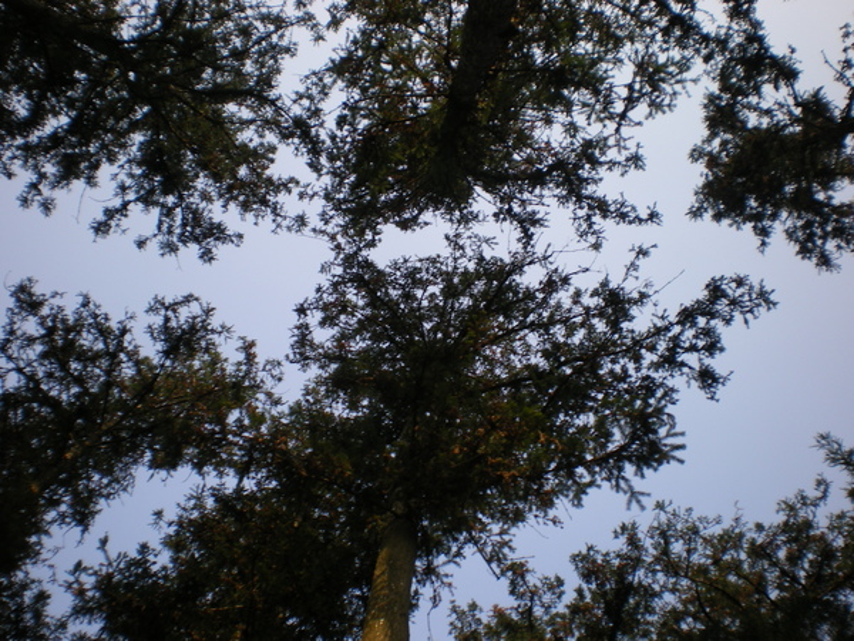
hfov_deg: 51.4
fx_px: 888
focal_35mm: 36
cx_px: 427
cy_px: 320
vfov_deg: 39.7
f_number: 4.6
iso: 50
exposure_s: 1/200
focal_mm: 6.3
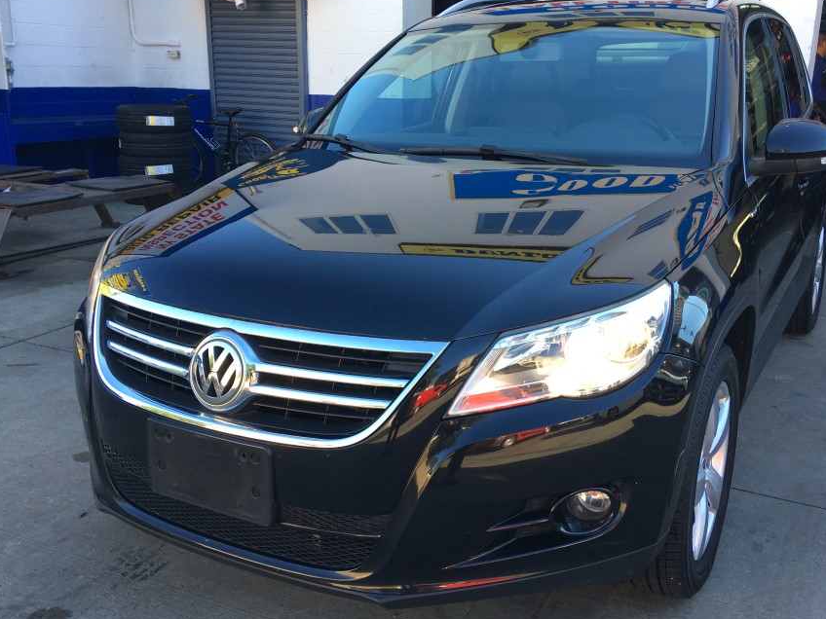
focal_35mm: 35
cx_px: 447
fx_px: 835
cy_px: 312
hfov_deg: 52.6
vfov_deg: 40.7
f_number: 2.2
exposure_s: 1/120
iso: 32
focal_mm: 4.15
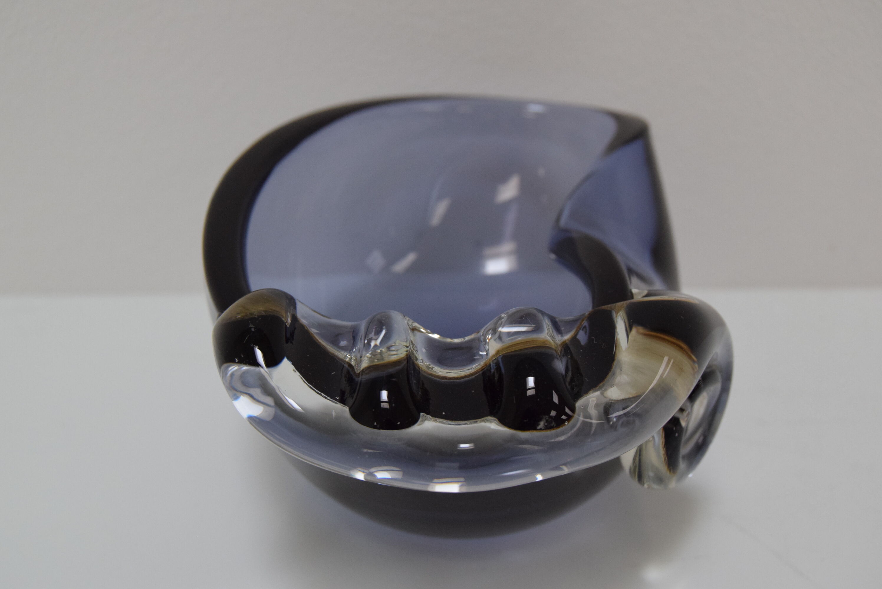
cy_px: 294
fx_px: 1250
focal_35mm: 51
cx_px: 441
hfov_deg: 38.9
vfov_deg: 26.5
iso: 1600
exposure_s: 1/160
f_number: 6.3
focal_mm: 34
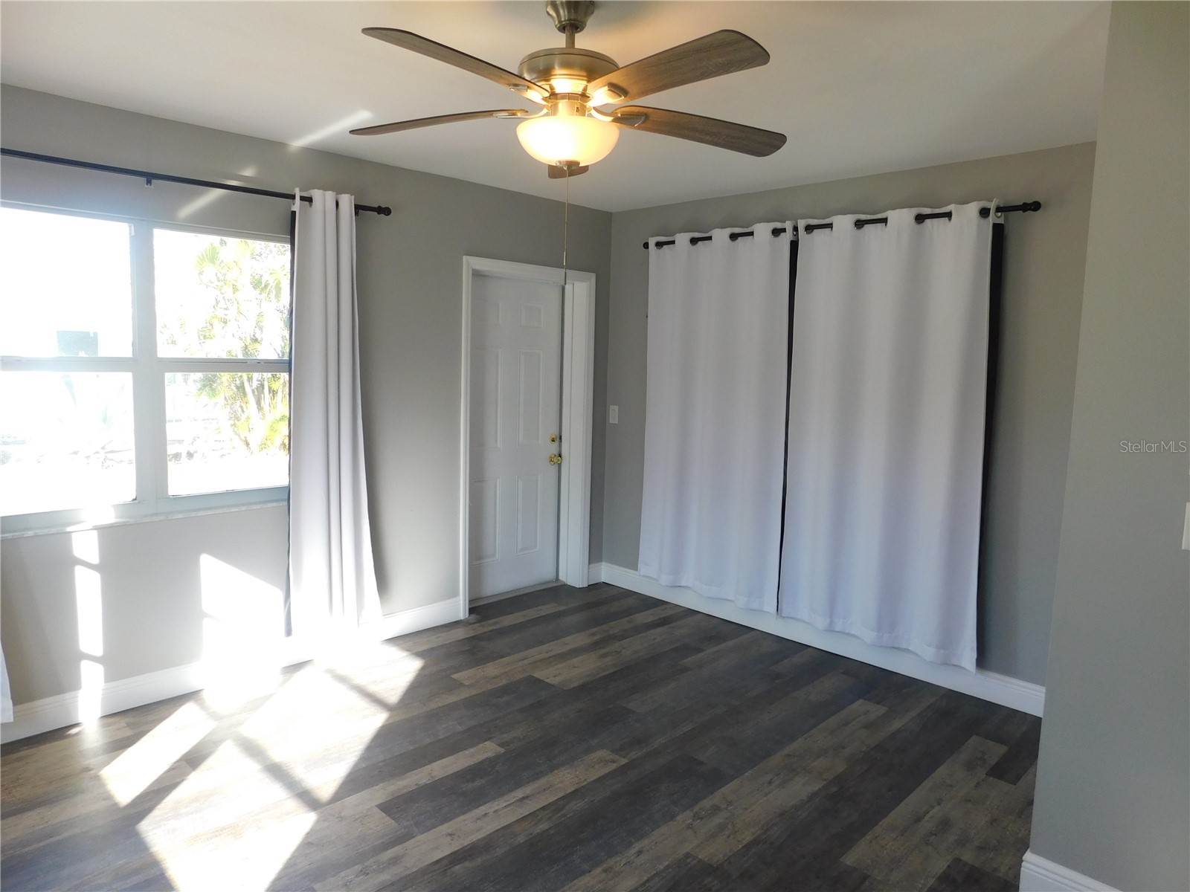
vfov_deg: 58.9
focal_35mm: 23
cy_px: 446
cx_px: 595
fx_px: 791
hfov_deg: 73.9
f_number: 3
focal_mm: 4
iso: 125
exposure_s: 1/100
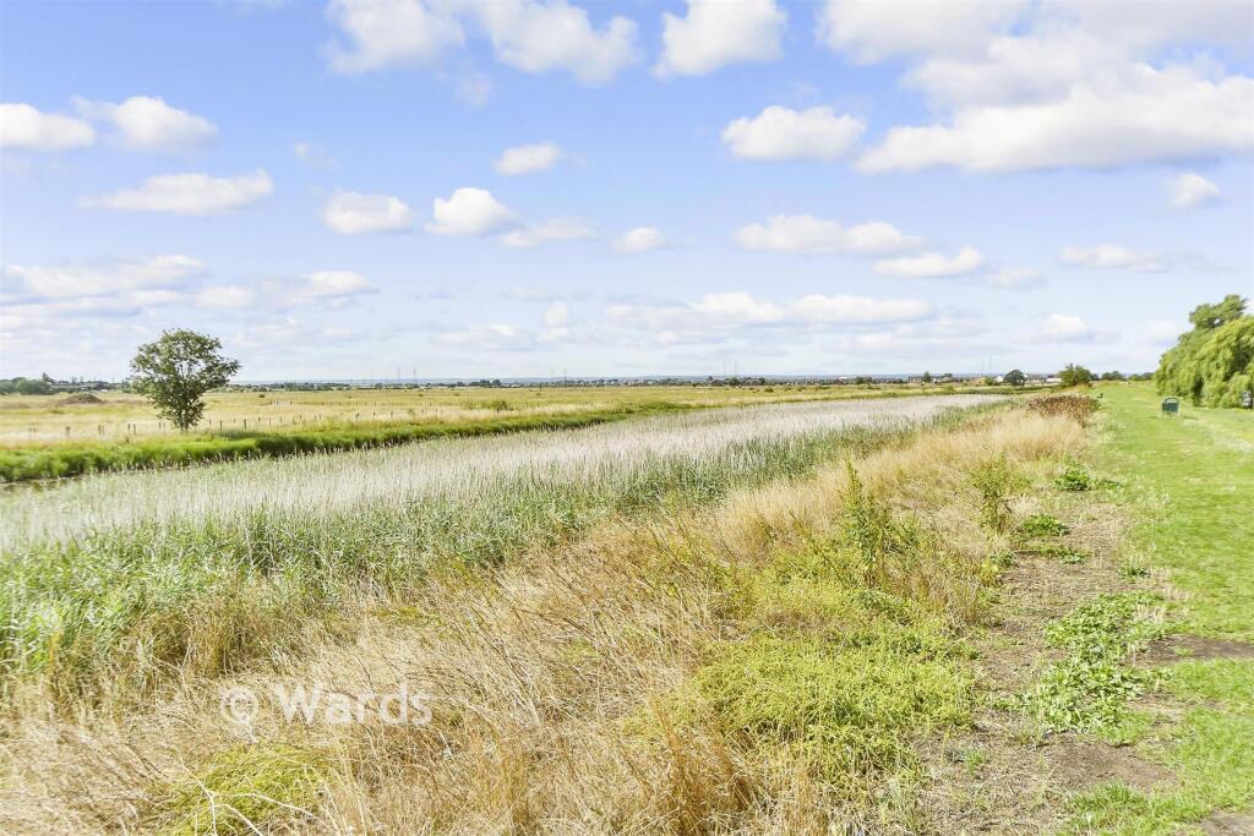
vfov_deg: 51.3
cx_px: 627
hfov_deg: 71.5
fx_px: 871
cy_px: 418
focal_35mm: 25
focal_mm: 17
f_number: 13
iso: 640
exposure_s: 1/640
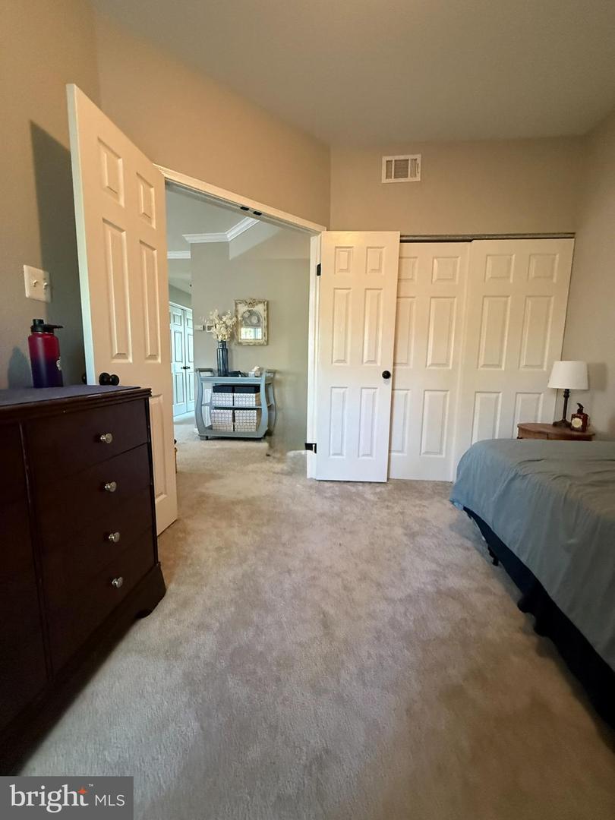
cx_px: 308
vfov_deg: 102.1
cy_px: 410
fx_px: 332
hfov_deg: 85.7
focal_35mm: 14
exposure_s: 1/60
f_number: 2.2
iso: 640
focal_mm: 2.22
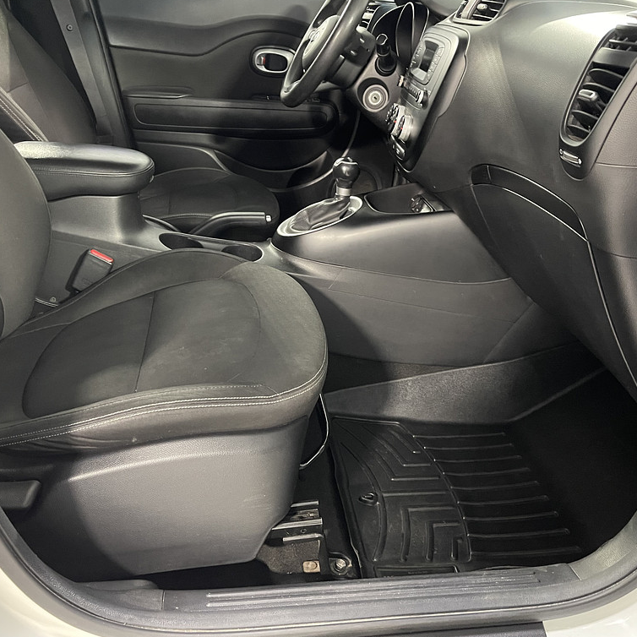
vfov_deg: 54.0
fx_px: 625
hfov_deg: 54.0
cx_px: 333
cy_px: 318
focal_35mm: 30
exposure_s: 1/30
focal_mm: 5.1
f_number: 1.6
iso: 640
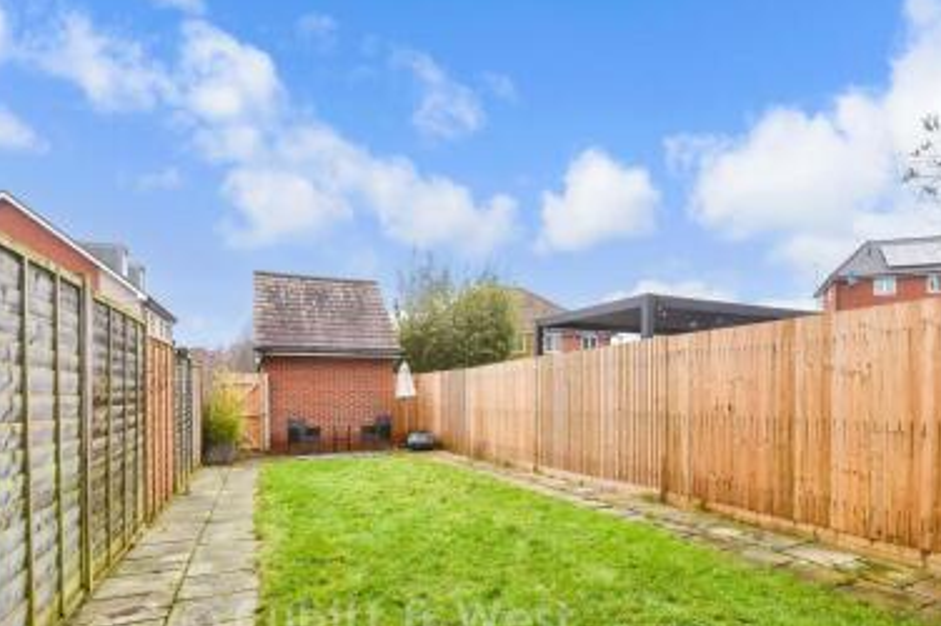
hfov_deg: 85.8
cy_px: 347
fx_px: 496
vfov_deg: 64.3
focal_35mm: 19
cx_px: 568
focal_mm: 10
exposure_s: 1/30
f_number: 8
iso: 160
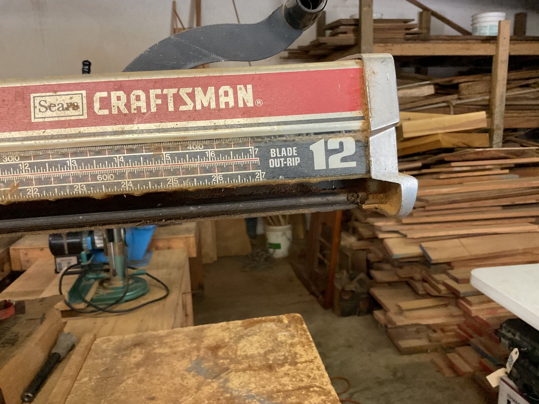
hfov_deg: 61.7
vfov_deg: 48.2
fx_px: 452
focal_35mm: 29
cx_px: 270
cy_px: 202
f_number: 1.8
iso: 200
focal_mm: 3
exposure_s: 1/60
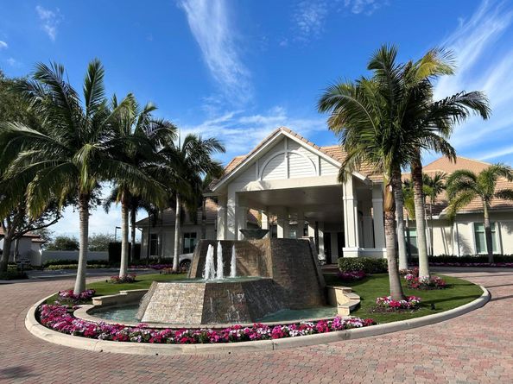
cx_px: 256
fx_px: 385
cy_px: 192
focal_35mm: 26
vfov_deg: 53.0
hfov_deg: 67.3
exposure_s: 1/3077
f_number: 1.5
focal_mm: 5.7
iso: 50
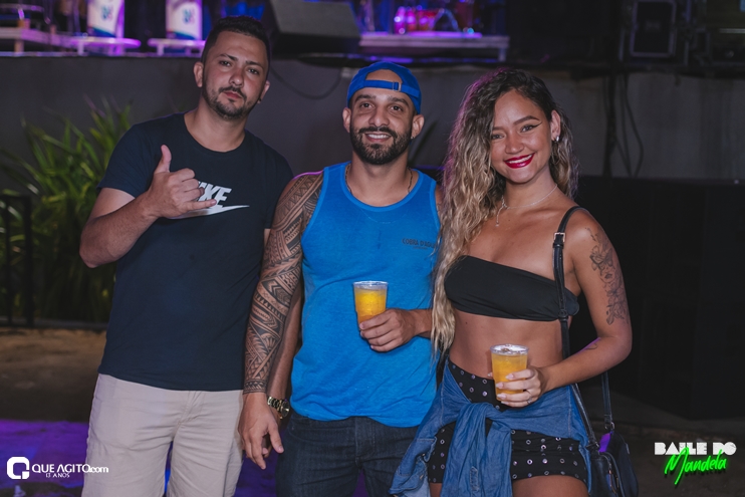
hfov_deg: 37.8
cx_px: 372
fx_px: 1087
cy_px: 248
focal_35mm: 52
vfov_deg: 25.8
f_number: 2.8
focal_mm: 35
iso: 1000
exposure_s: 1/200
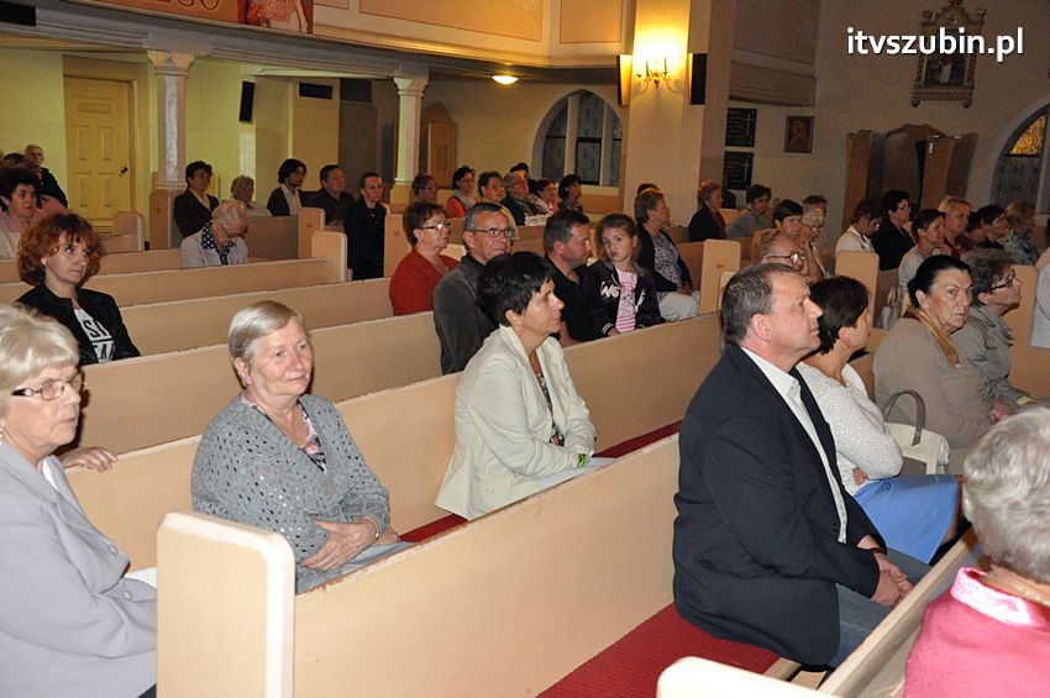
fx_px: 1224
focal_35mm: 42
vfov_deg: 31.8
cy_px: 349
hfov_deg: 46.4
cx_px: 525
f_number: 5.6
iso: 2500
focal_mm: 28
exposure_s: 1/60
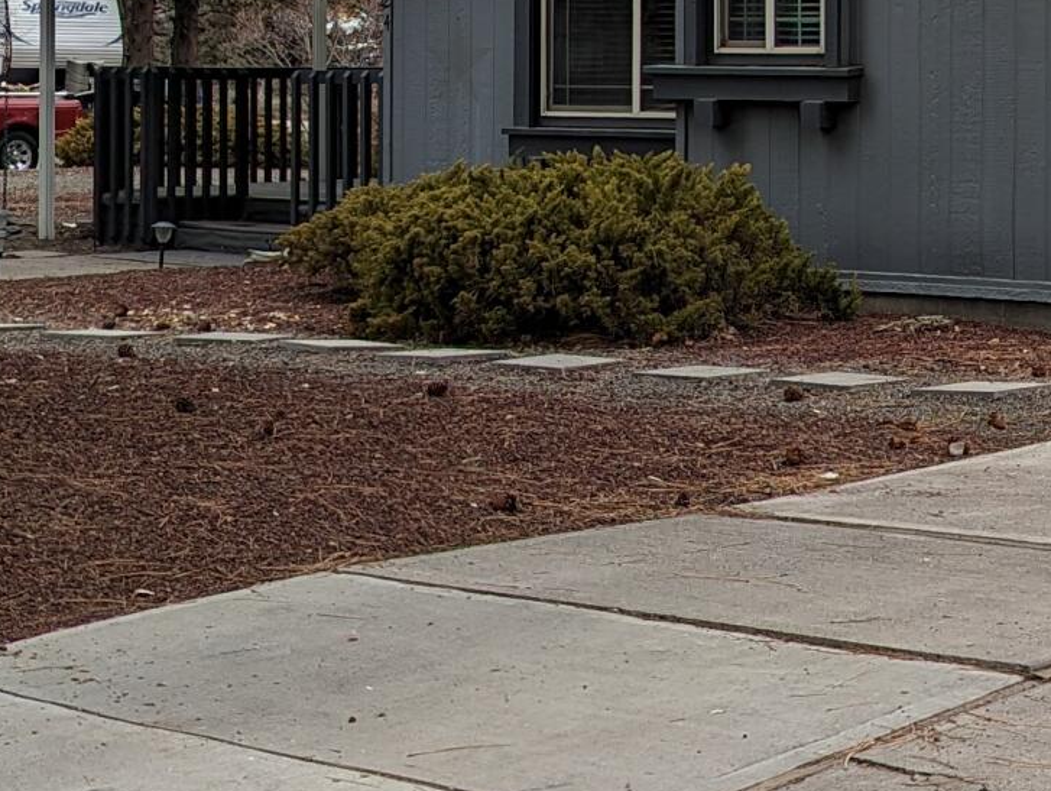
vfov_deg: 14.8
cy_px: 95
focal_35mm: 99
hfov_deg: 19.2
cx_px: 1071
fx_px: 3009
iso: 45
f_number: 1.85
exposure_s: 1/730
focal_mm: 6.81
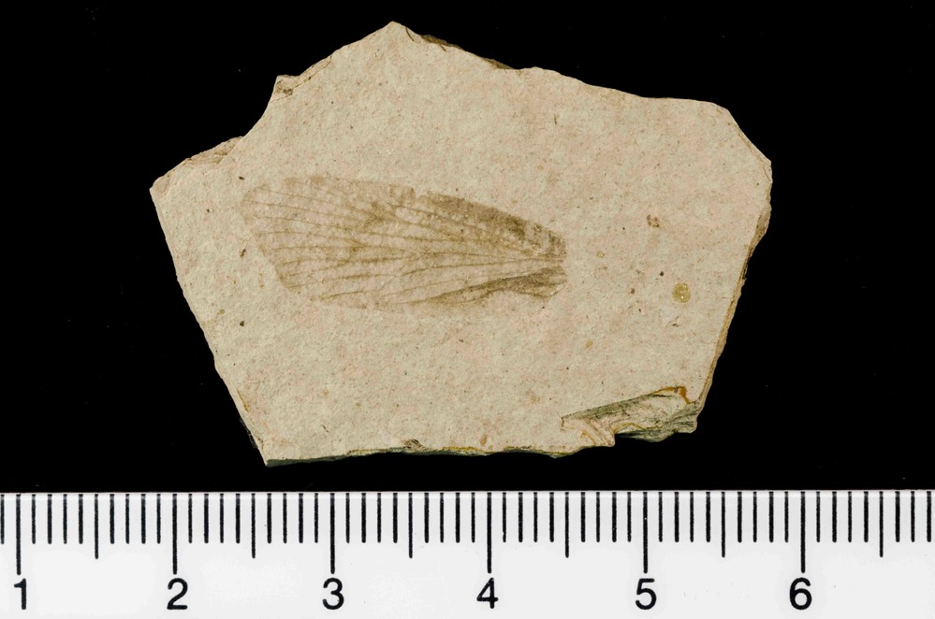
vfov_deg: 15.1
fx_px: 2333
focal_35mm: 90
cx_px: 468
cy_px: 310
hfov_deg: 22.7
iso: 320
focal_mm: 60
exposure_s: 1/2
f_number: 32
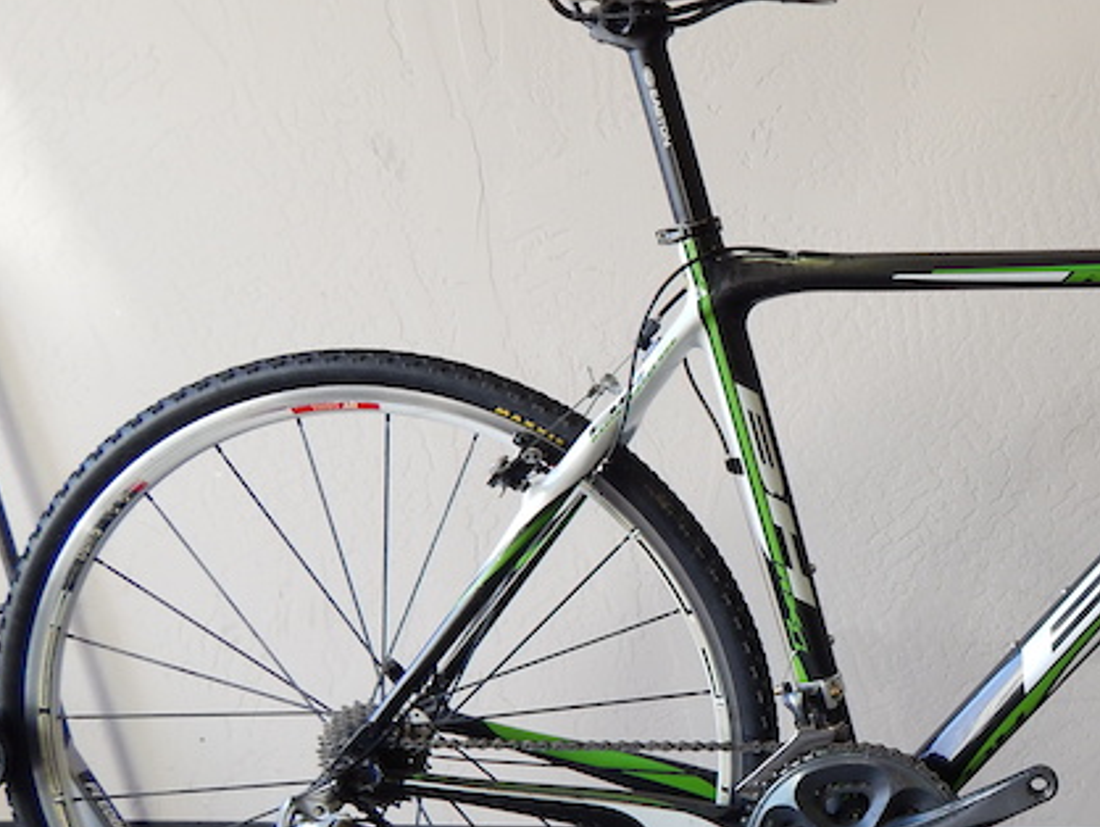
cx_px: 995
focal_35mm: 44
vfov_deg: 32.6
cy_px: 558
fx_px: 1399
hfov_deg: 39.7
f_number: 3
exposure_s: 1/40
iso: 125
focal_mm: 4
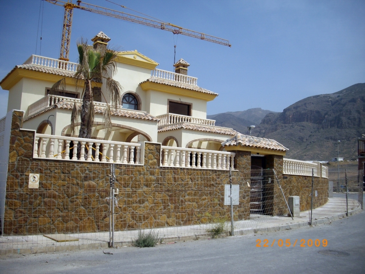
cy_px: 137
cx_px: 182
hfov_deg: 50.1
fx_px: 390
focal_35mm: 37
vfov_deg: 38.7
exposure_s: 1/400
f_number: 5.6
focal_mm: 6.2
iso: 80
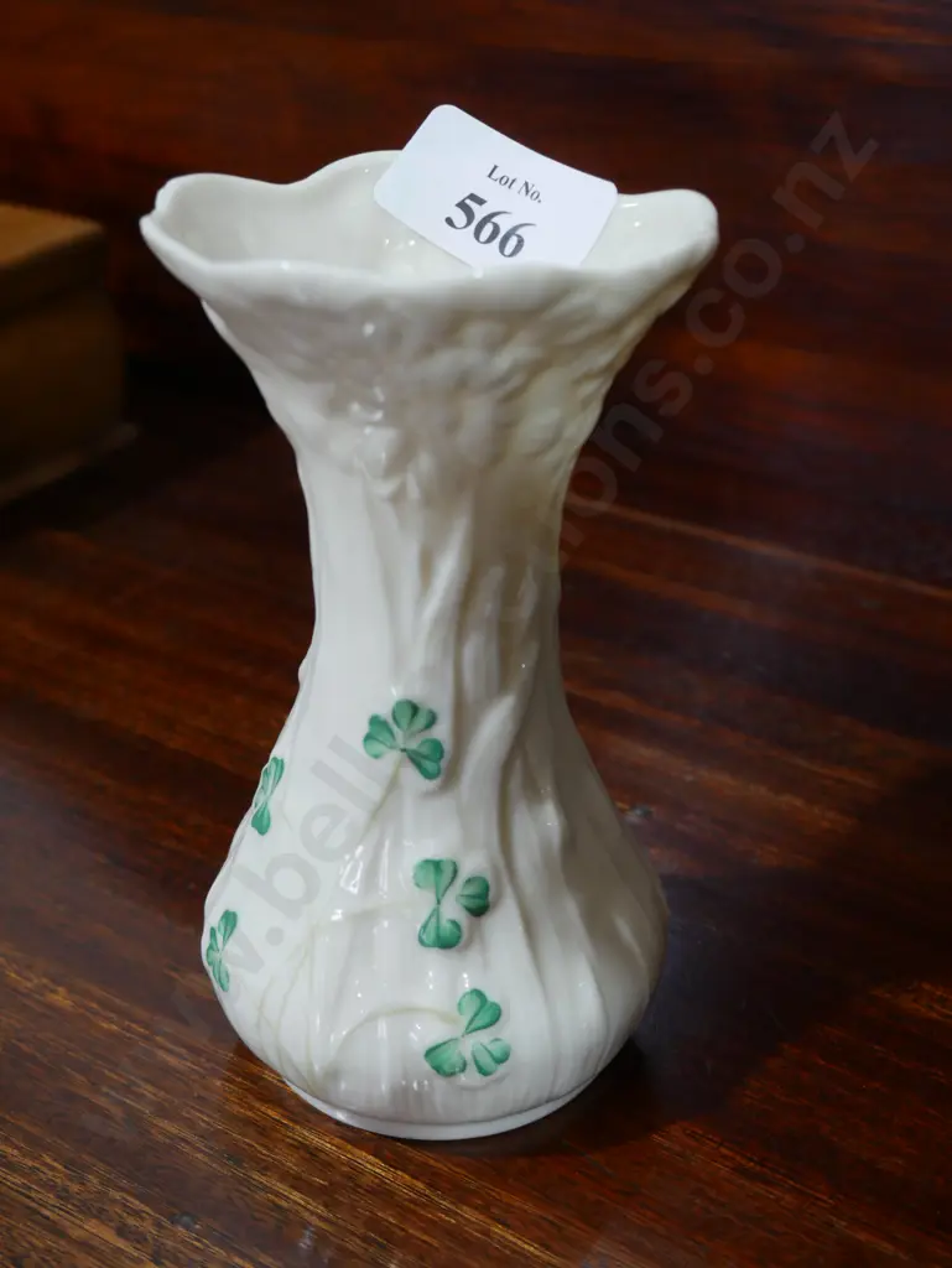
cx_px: 476
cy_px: 634
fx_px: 1759
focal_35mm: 48
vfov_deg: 39.6
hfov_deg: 30.3
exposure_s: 1/60
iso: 800
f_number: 5.6
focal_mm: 24
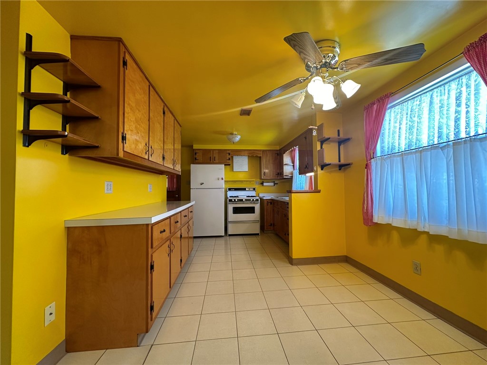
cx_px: 244
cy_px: 182
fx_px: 197
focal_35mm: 14
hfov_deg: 102.1
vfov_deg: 85.7
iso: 160
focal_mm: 2.22
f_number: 2.2
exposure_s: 1/60
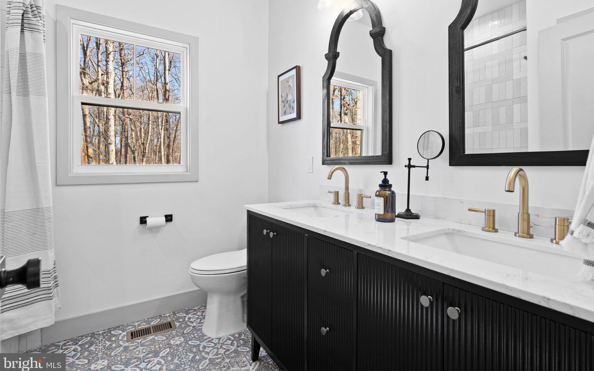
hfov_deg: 94.3
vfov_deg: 67.9
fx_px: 275
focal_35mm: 17
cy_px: 169
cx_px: 308
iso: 500
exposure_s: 1/15
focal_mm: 16
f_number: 8
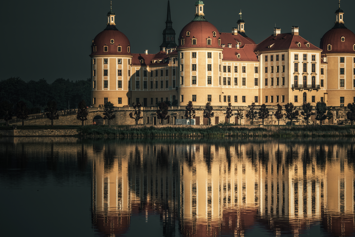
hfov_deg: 13.9
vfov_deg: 9.3
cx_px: 217
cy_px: 127
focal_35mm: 147
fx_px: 1450
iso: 200
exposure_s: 1/4000
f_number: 3.2
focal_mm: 110
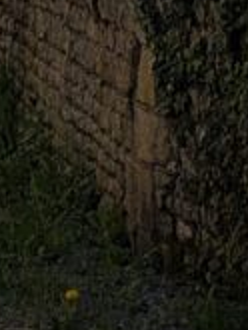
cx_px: -445
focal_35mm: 304
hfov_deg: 4.7
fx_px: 2900
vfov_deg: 6.3
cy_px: -416
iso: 21
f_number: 1.68
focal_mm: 6.9
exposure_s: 1/664
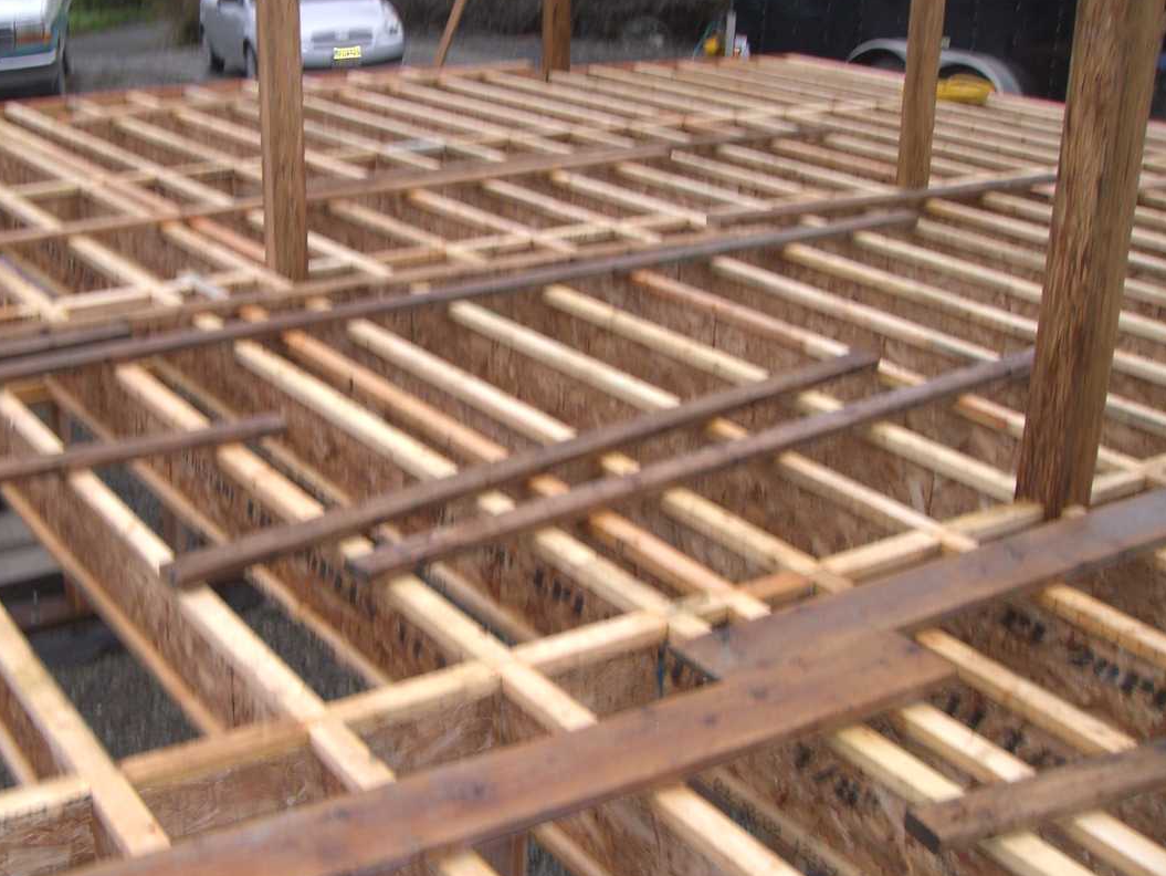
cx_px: 440
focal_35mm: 48
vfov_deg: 30.3
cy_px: 450
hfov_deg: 39.4
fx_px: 1617
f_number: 2.7
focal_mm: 6.2
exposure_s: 1/80
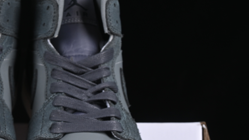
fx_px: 1089
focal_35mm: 165
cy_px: 131
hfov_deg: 12.9
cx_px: 24
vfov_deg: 7.3
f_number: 7.1
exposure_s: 1/60
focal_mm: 50
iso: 160
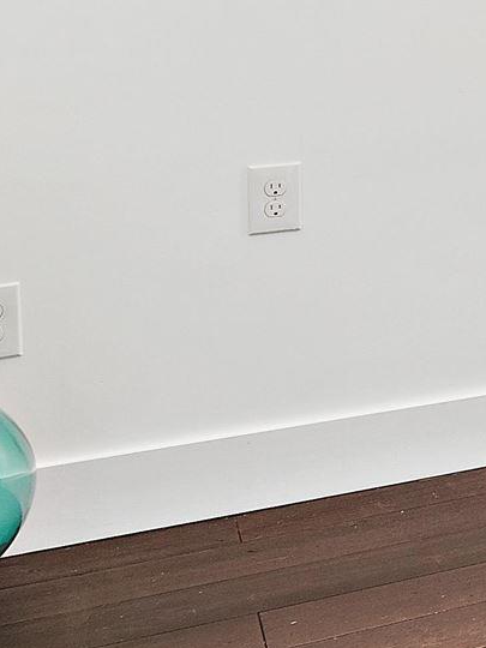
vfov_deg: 22.6
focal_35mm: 82
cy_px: -48
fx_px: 1535
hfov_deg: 12.0
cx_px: 1342
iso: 125
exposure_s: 1/1.67
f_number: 8
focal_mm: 10
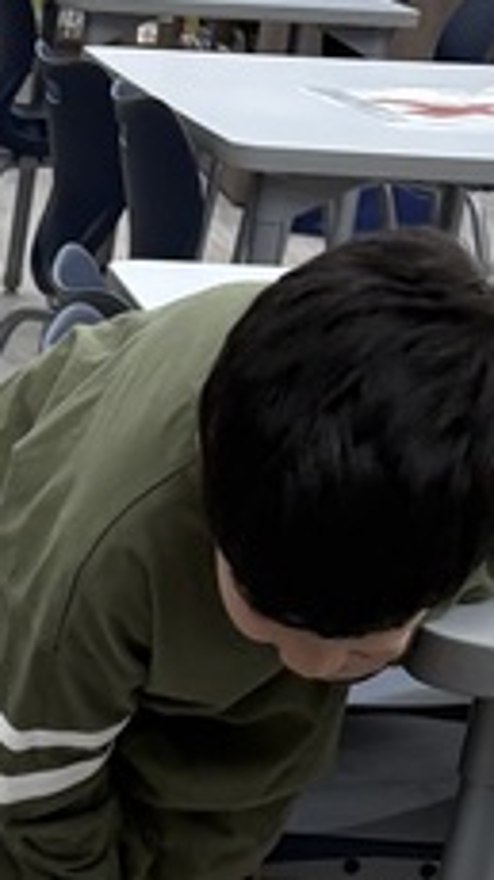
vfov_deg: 14.7
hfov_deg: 9.0
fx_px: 2941
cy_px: 1638
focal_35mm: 126
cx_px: -509
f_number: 1.6
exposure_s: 1/120
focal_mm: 5.96
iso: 100
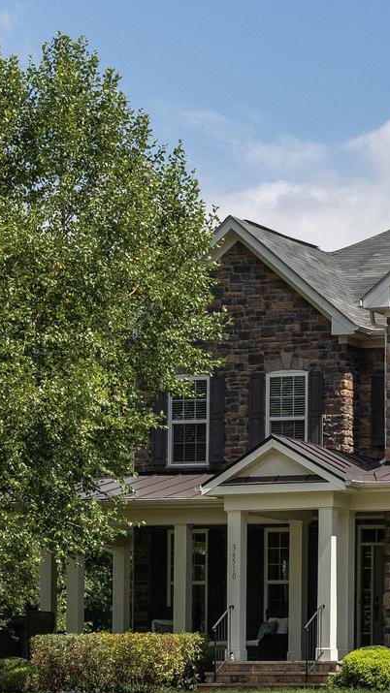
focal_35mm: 148
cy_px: 397
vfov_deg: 14.5
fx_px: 2731
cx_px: 567
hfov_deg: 8.0
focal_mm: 49.5
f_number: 4.5
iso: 800
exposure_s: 1/5000
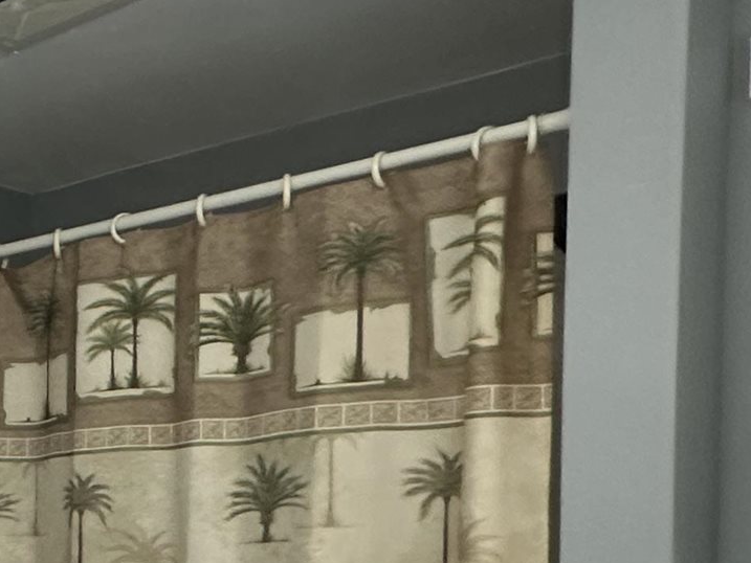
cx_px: -538
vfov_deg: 23.2
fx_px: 1302
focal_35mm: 60
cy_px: 594
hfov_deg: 22.3
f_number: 2.2
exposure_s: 1/60
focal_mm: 2.22
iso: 200
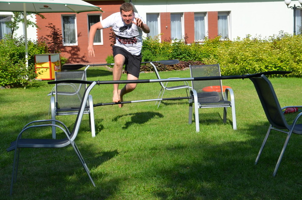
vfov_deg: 18.1
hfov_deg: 27.0
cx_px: 151
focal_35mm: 75
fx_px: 628
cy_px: 100
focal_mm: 50
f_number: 8
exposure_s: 1/250
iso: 100
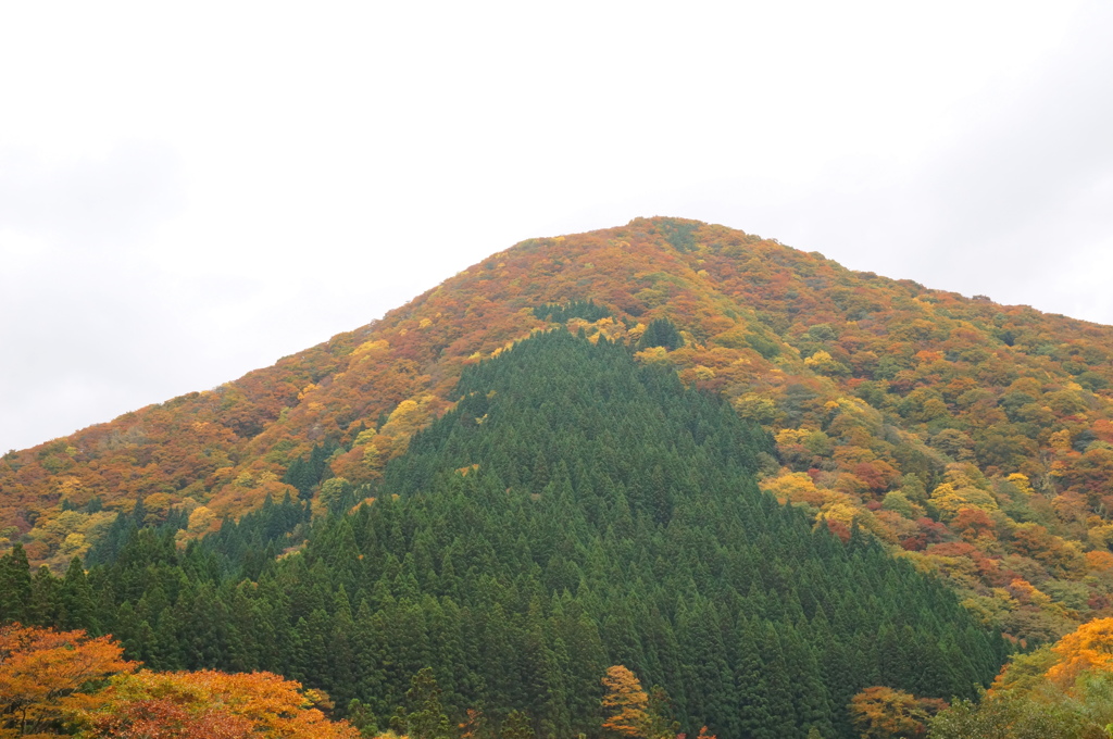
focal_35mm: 45
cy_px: 370
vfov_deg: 29.8
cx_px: 556
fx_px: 1389
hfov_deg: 43.7
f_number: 13
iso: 800
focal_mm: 30
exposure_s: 1/80
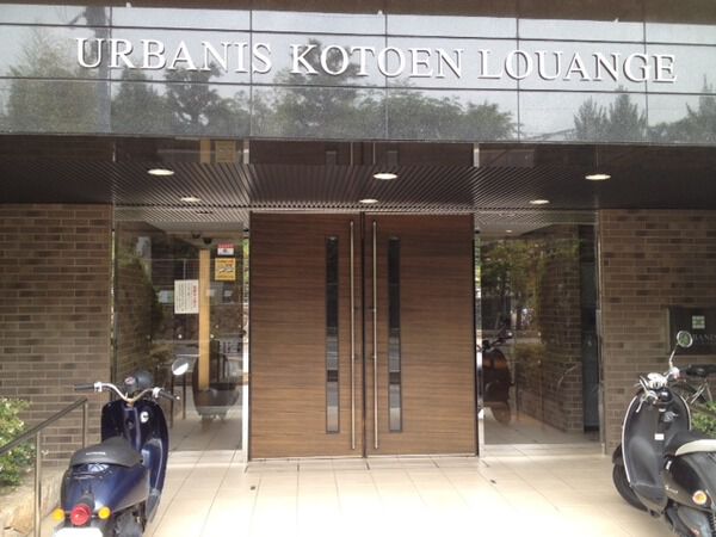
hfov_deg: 52.6
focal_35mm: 35
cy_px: 268
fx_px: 724
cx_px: 358
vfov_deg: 40.7
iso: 50
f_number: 2.4
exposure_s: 1/129
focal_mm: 4.28
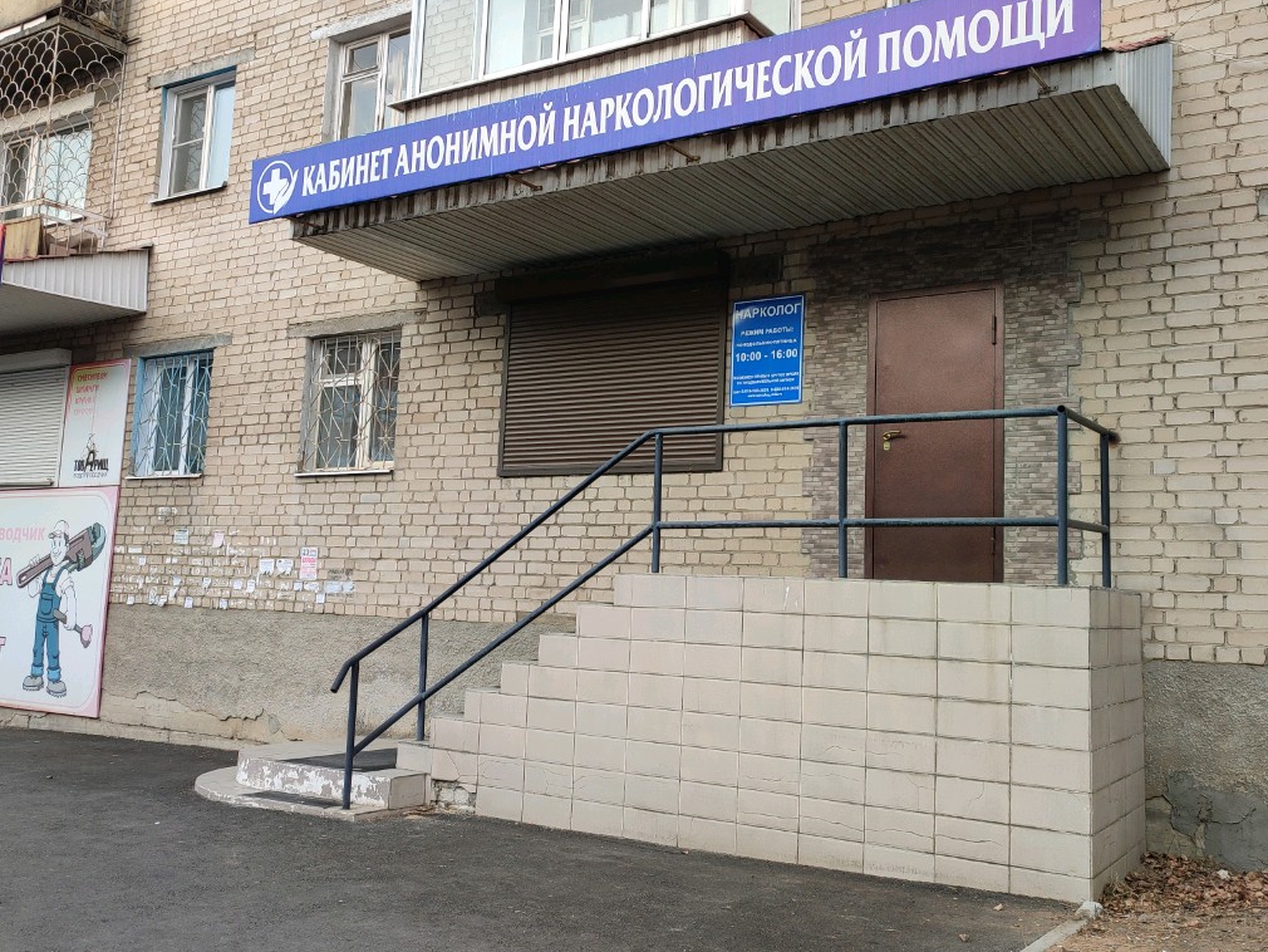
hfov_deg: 55.2
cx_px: 696
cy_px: 456
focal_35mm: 33
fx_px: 1209
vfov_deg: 43.0
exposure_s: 1/100
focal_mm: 6.04
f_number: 1.9
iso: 64
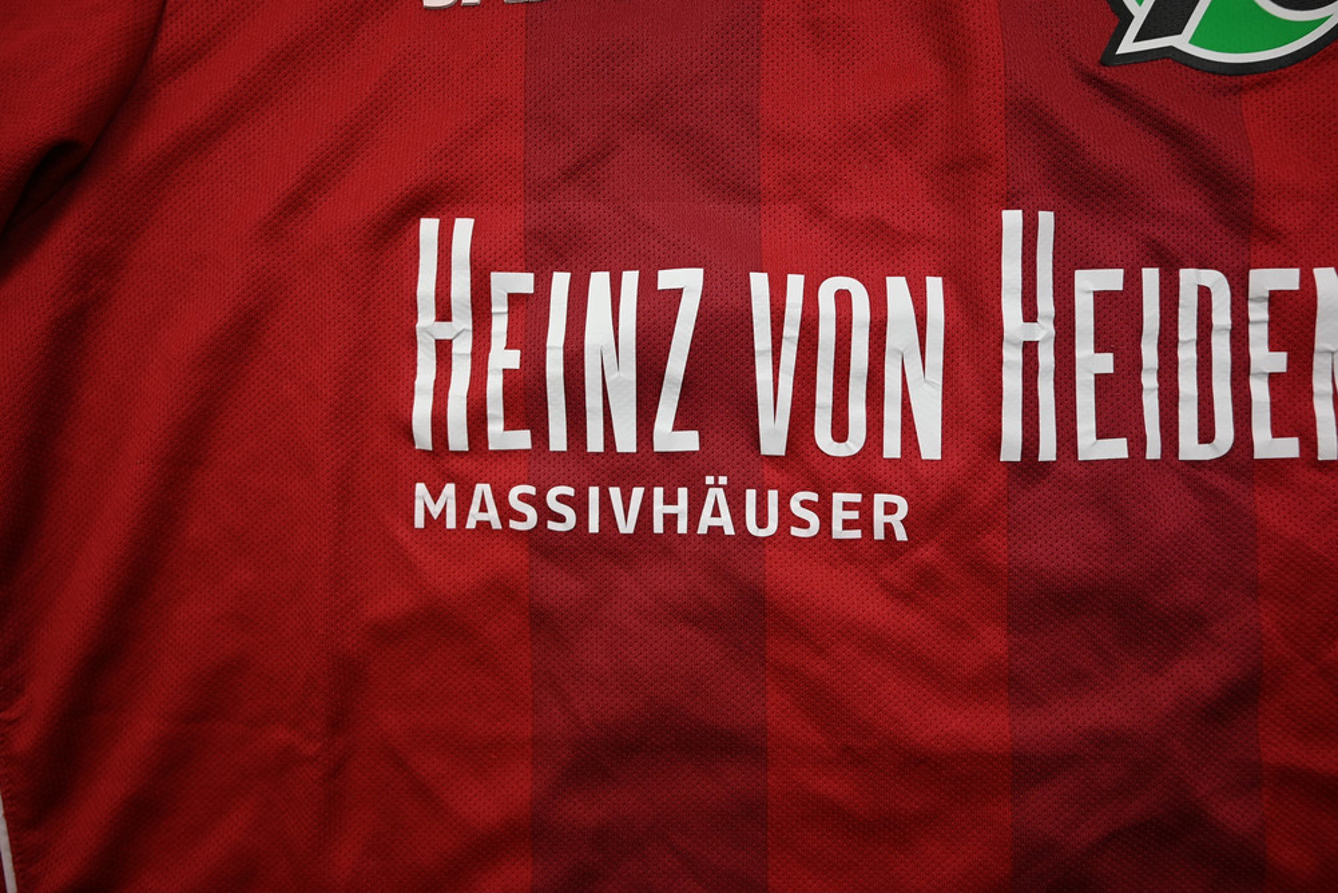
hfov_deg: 73.7
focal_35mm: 24
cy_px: 446
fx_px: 892
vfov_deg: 53.2
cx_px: 669
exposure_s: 1/125
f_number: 4.5
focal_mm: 24
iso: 200
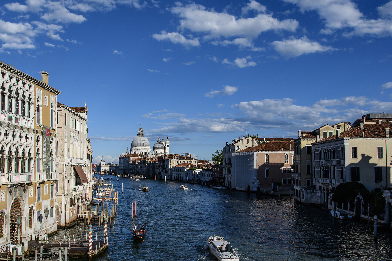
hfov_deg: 63.6
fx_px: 316
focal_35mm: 29
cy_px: 135
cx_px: 194
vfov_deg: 45.0
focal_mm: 18
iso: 100
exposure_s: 1/400
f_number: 9
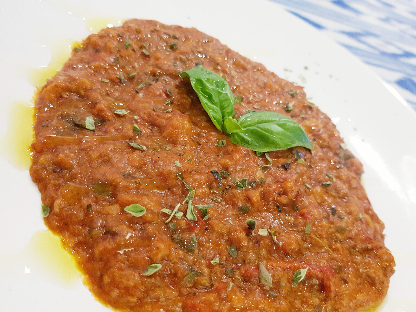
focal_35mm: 26
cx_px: 208
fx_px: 312
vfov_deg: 53.1
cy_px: 156
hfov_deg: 67.3
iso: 200
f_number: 1.7
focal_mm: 4.2
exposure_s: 1/14
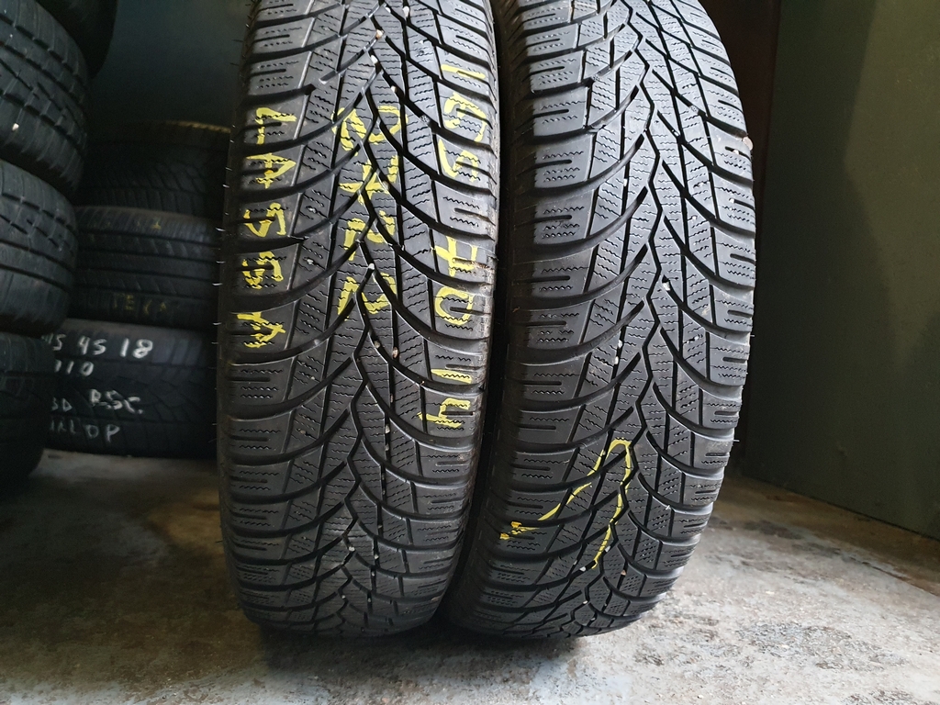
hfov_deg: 67.3
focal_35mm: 26
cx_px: 470
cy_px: 352
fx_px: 706
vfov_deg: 53.1
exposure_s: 1/25
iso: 500
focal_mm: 4.32
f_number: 1.5
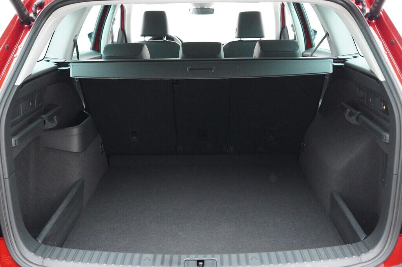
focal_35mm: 36
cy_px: 134
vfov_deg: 36.8
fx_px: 402
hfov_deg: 53.2
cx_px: 201
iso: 6400
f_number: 2.8
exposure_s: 1/320
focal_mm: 24
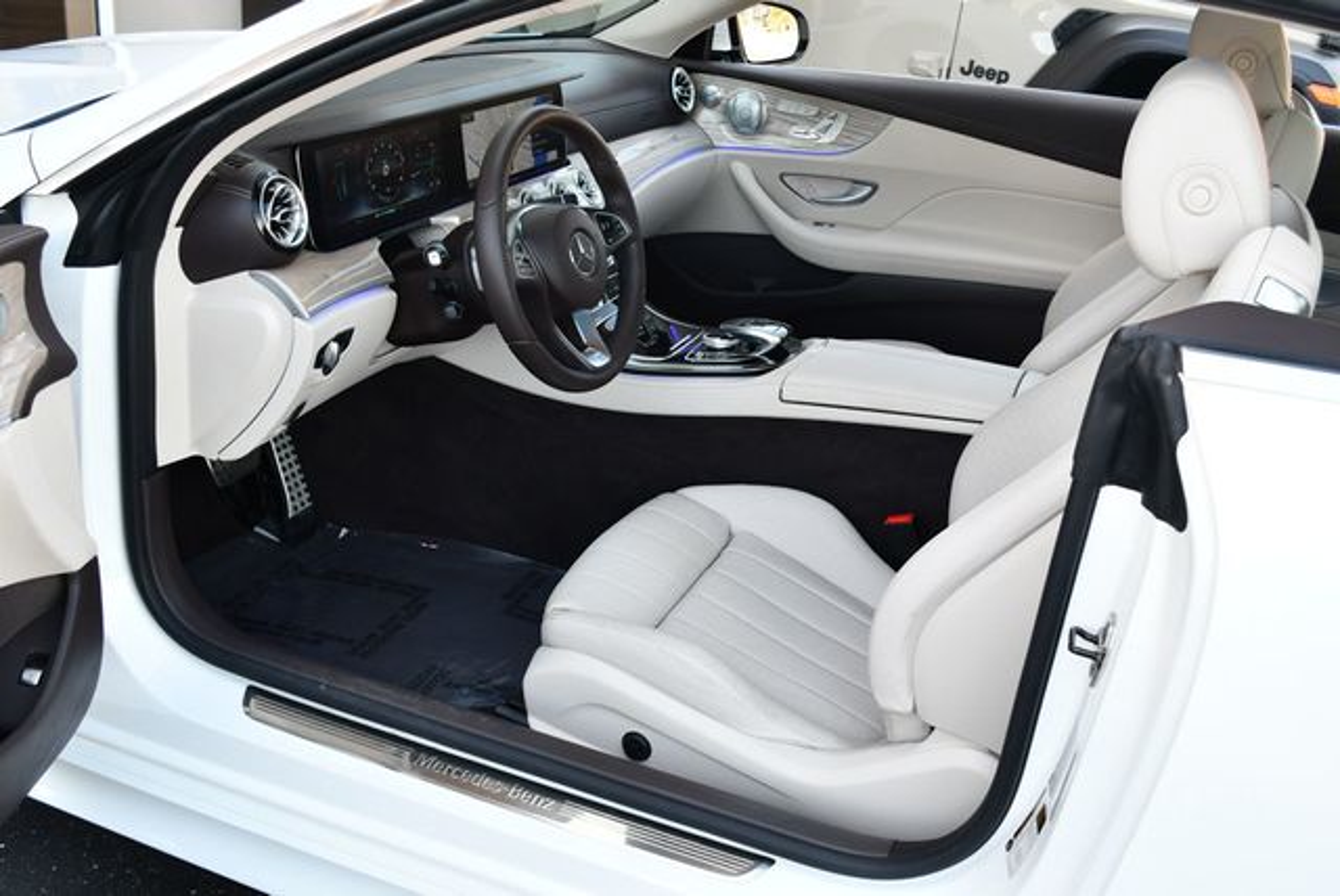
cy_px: 448
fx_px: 1341
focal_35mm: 36
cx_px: 670
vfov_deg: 36.9
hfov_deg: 53.1
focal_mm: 18
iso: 400
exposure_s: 1/250
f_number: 4
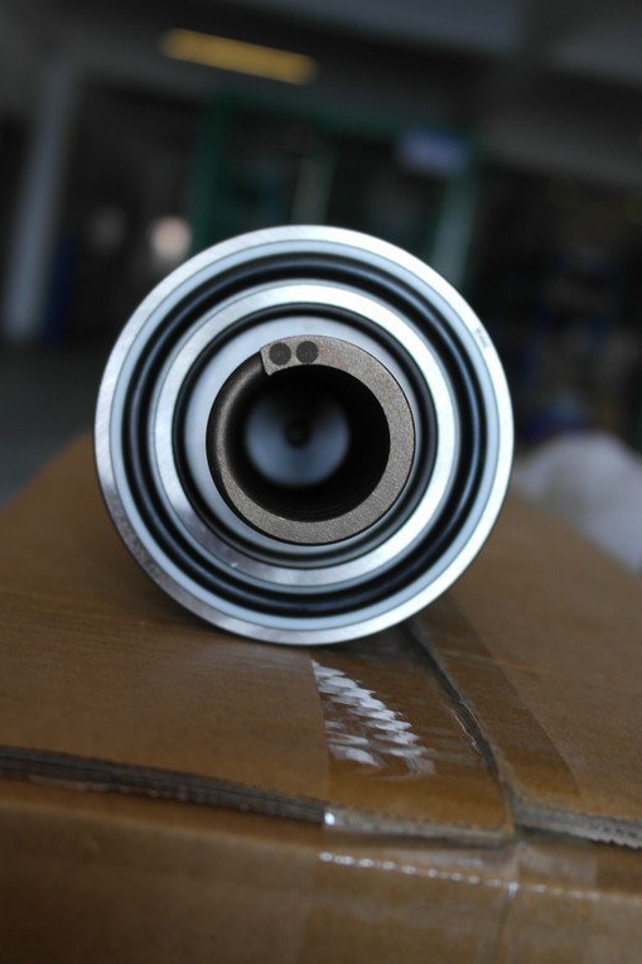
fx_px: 1204
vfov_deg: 43.6
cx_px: 330
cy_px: 467
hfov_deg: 29.9
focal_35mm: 45
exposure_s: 1/60
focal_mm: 28
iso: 400
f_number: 4
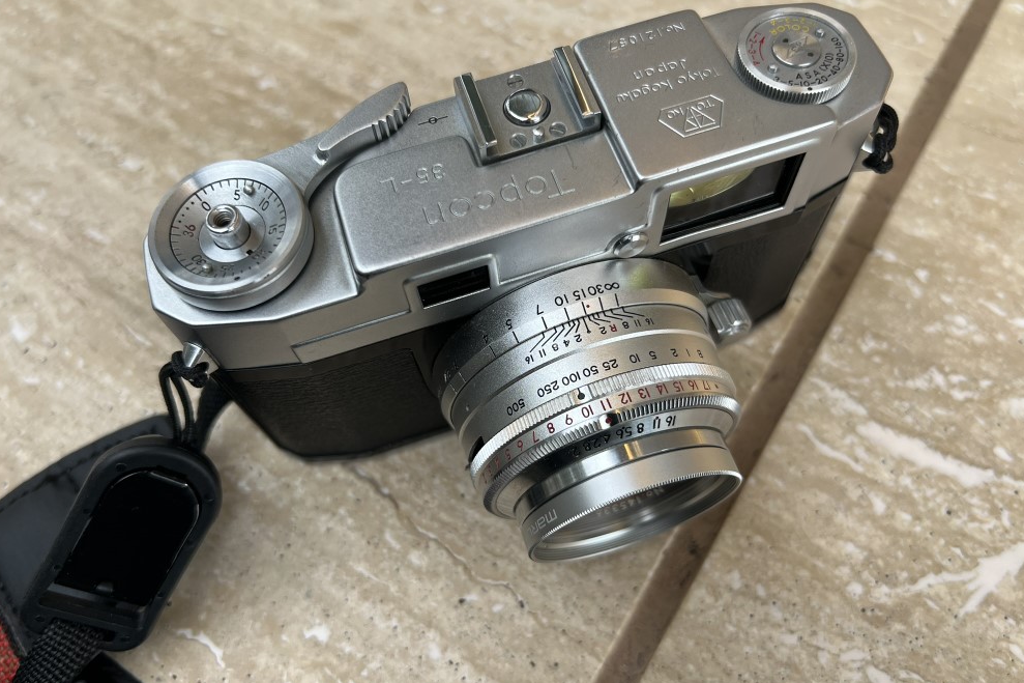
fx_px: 796
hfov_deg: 65.5
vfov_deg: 46.4
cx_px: 504
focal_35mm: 28
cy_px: 348
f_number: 1.5
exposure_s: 1/539
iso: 50
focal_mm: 5.7
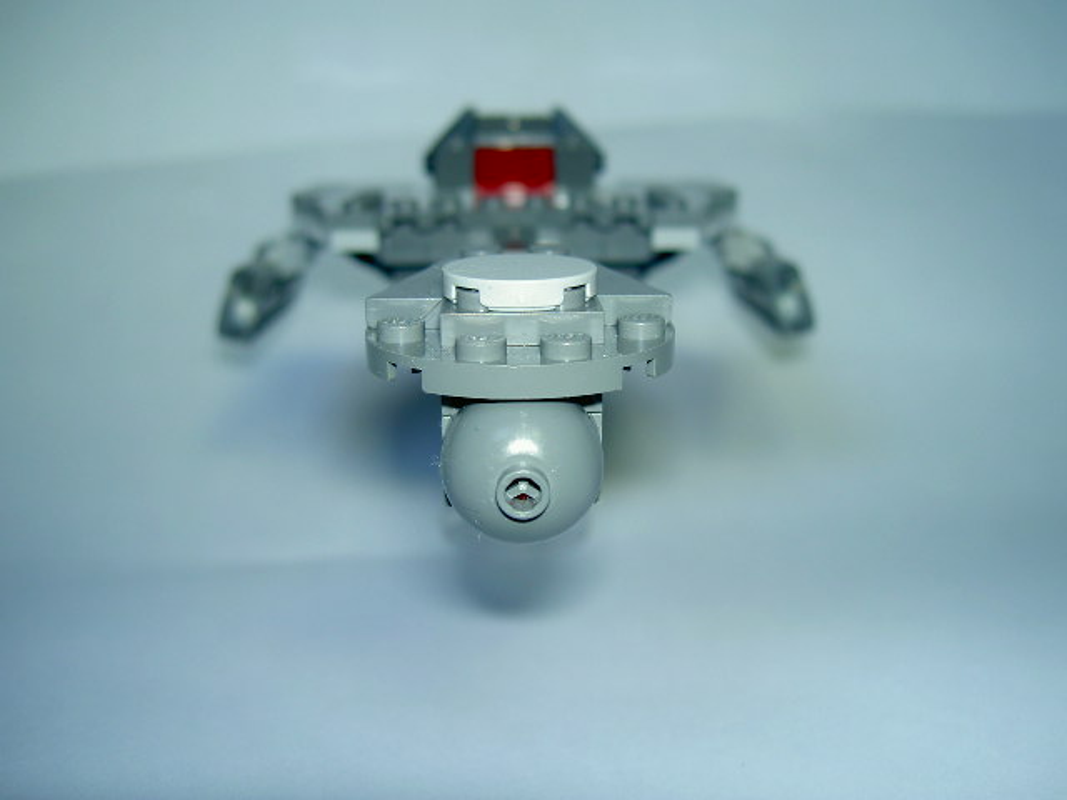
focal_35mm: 39
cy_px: 400
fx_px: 1202
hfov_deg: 47.9
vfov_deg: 36.8
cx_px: 534
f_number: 2.8
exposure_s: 1/59.5
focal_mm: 8
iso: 100
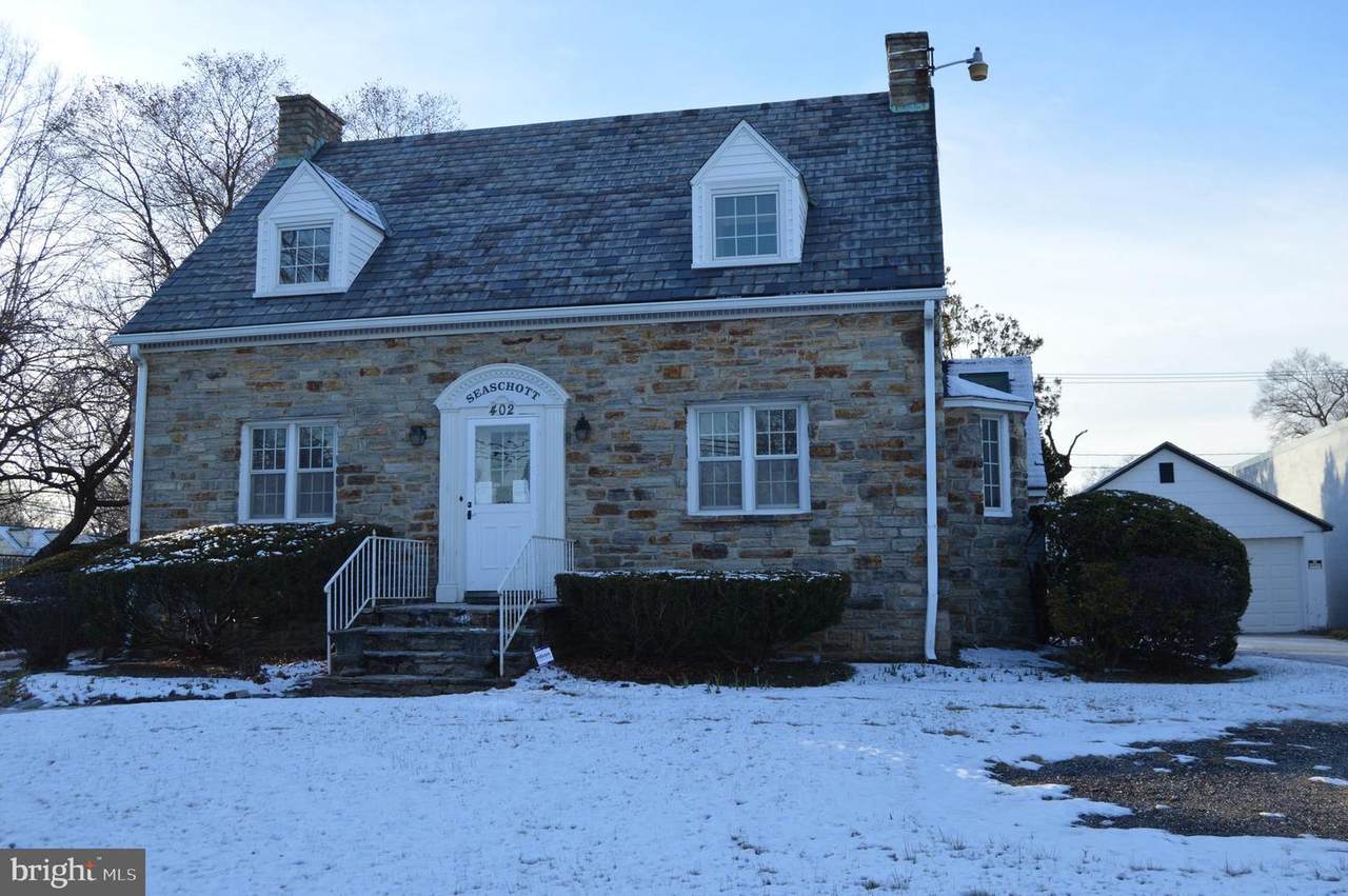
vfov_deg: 43.5
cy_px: 448
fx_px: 1122
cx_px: 674
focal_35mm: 30
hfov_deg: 62.0
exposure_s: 1/160
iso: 100
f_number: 6.3
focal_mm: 20
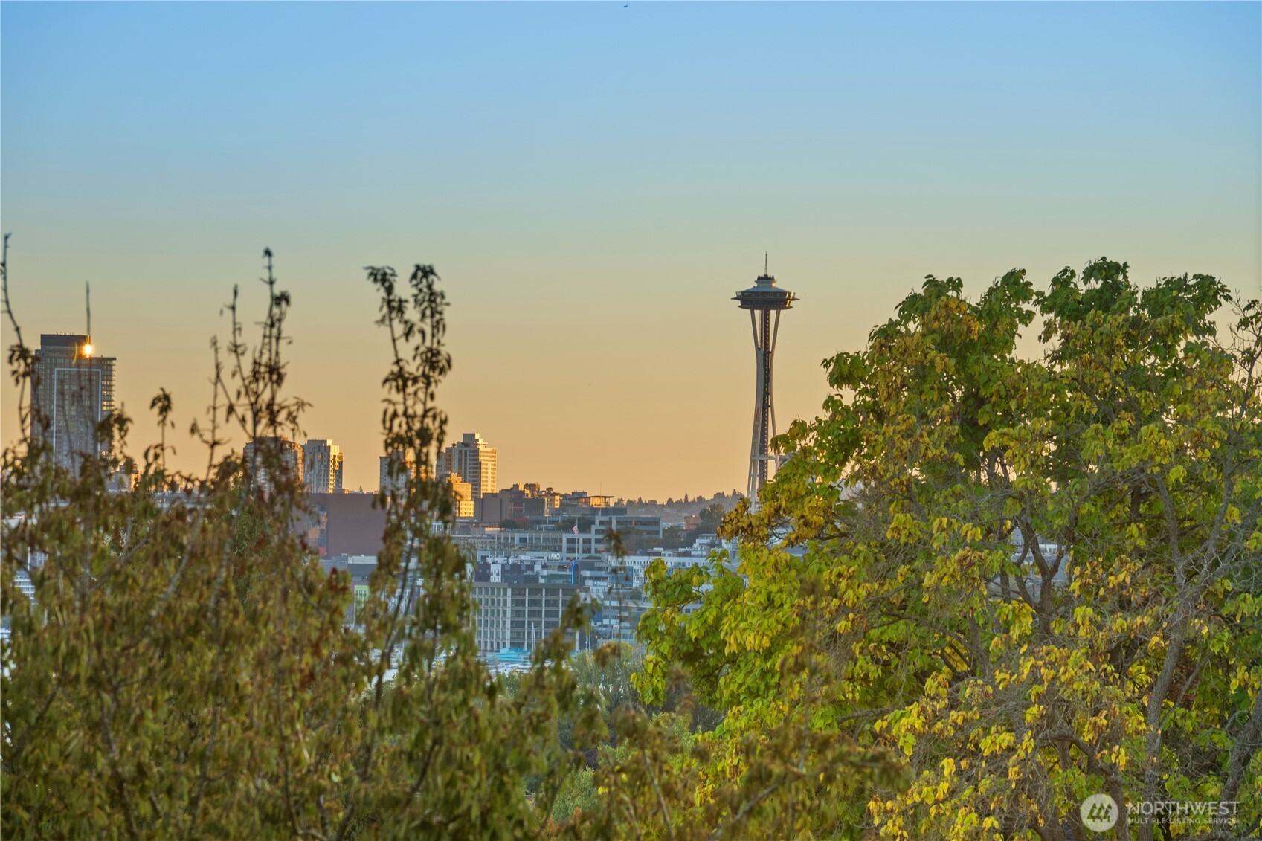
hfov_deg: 10.3
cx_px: 631
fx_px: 7010
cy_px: 420
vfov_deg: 6.9
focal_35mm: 200
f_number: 9
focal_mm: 200
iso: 320
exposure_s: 1/60
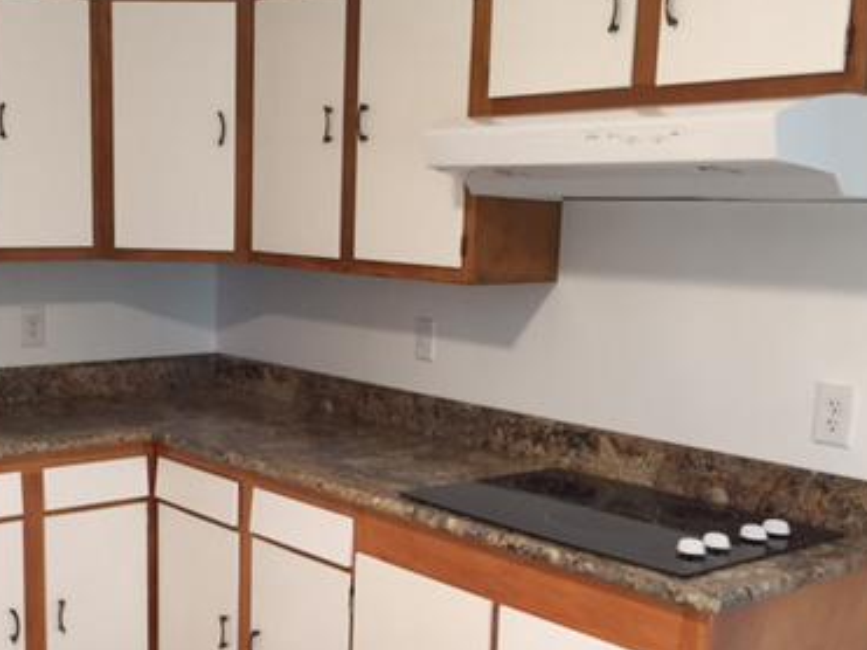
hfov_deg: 37.8
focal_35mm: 50
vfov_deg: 28.9
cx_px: 301
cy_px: 435
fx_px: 1252
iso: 100
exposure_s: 1/30
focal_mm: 4.15
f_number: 2.2
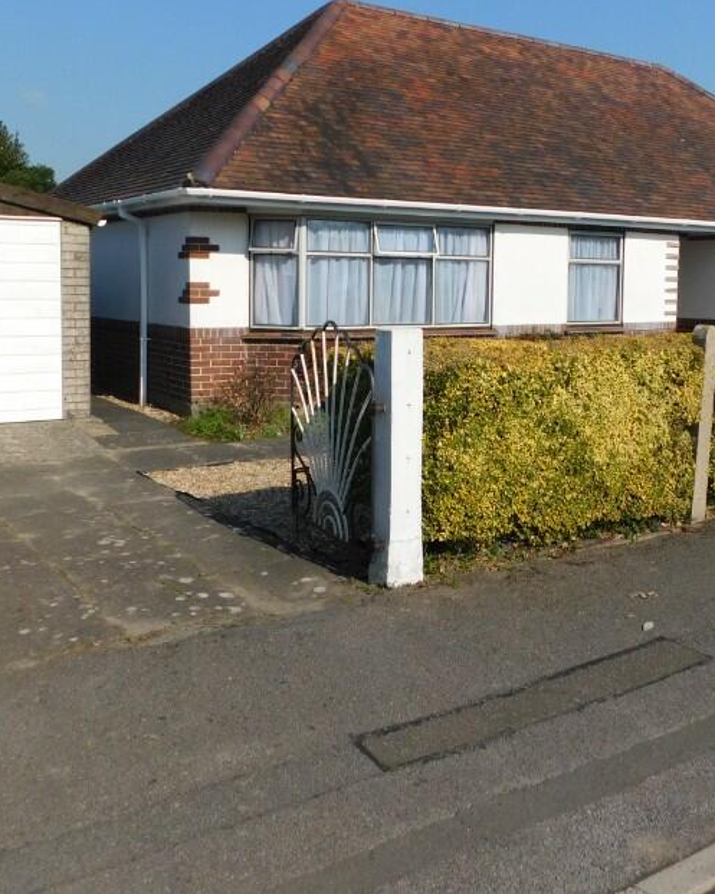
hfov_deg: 40.0
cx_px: 429
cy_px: 366
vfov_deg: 48.8
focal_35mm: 37
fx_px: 978
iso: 125
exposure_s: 1/800
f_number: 6
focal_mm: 4
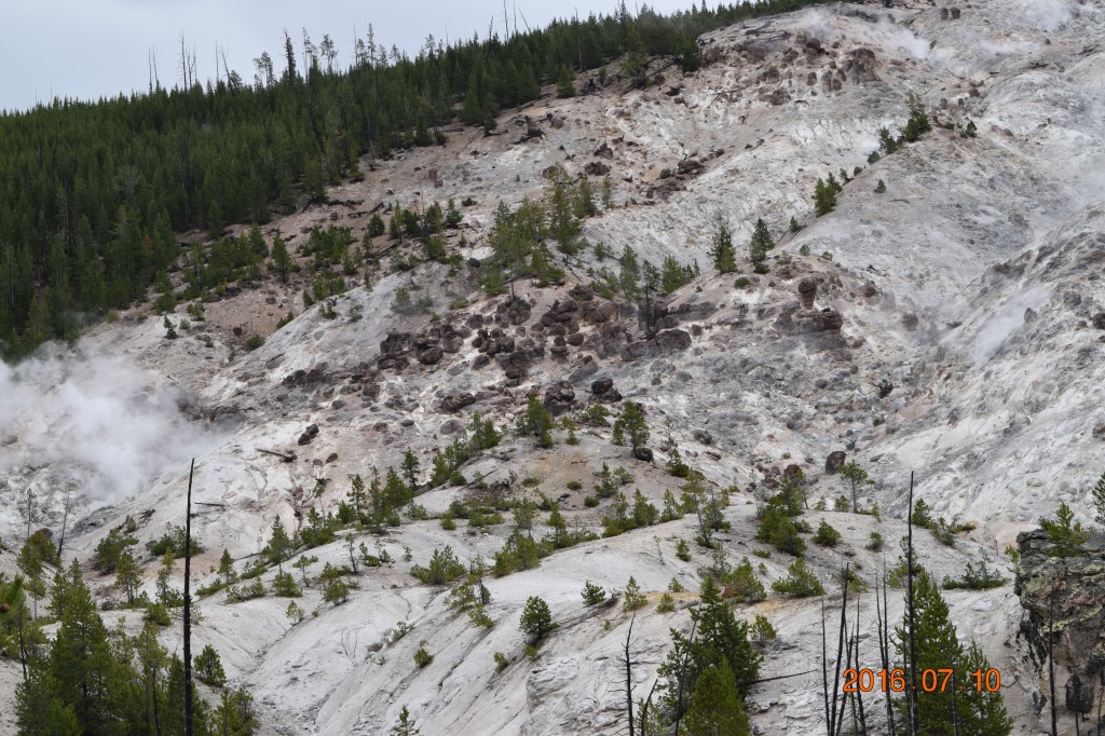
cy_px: 368
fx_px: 2531
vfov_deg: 16.5
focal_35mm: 82
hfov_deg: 24.6
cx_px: 552
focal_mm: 55
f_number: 8
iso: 200
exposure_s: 1/250
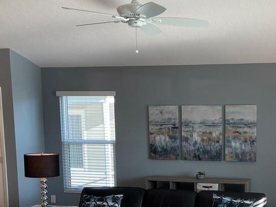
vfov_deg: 25.9
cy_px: 175
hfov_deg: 33.9
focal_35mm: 55
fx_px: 439
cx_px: 222
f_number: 1.6
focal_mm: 5.1
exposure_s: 1/120
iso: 50
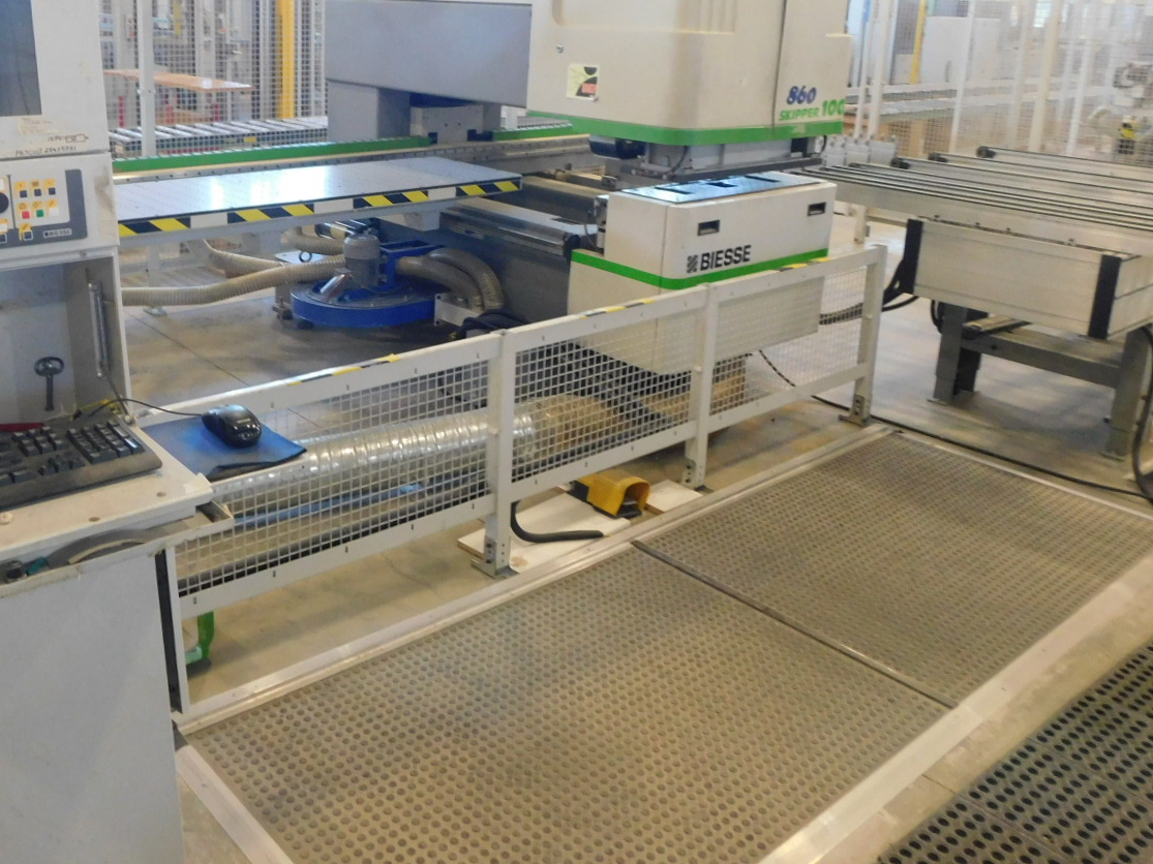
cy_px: 272
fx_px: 1099
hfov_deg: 54.3
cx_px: 393
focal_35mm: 33
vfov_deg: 42.2
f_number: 3
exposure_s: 1/25
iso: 400
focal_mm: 4
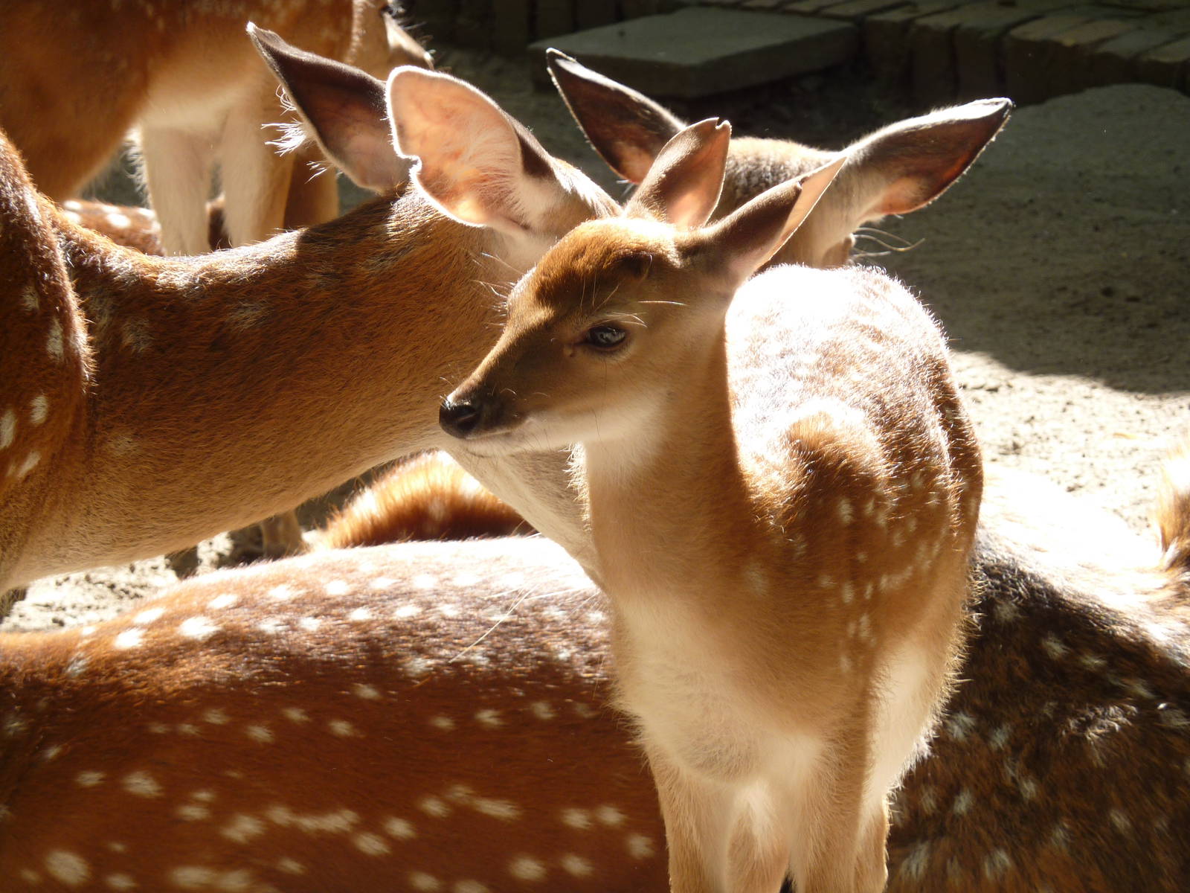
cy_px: 446
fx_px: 7735
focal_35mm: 225
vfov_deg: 6.6
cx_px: 595
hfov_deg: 8.8
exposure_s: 1/80
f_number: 4.6
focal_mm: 37
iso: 100
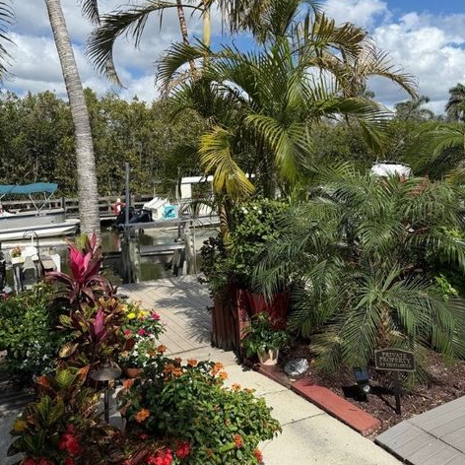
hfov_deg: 54.0
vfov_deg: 53.6
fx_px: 456
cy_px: 181
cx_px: 226
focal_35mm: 30
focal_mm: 6.76
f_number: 1.78
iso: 80
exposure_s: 1/6173
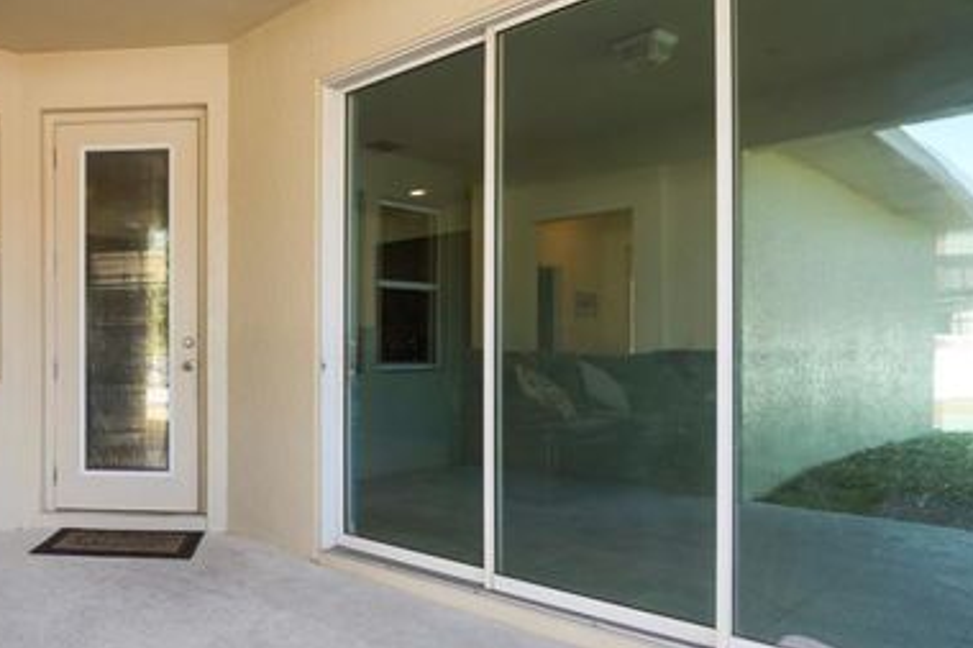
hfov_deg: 64.0
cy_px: 350
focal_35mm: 26
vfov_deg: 49.5
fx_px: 702
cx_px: 209
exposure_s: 1/13
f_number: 8
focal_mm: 14
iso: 100
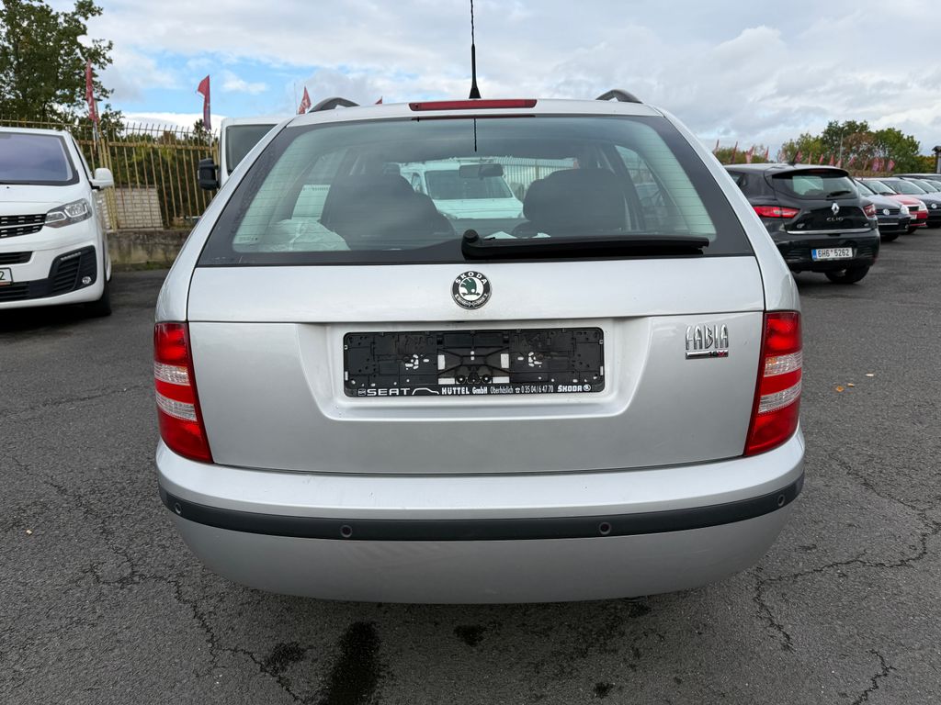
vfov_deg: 56.8
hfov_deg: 71.6
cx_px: 470
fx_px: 652
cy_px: 352
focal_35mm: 24
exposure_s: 1/2703
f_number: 1.78
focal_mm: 6.76
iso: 80
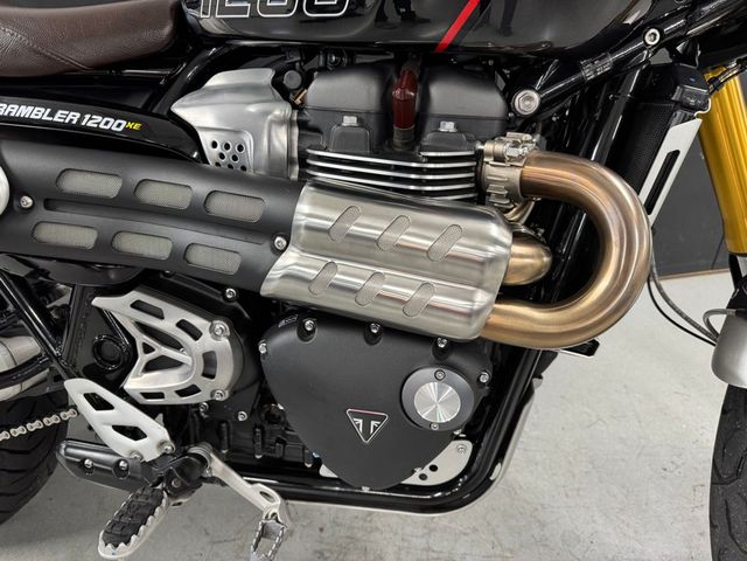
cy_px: 280
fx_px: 518
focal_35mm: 24
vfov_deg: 56.8
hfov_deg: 71.6
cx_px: 374
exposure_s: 1/50
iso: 250
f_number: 1.78
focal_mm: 6.76
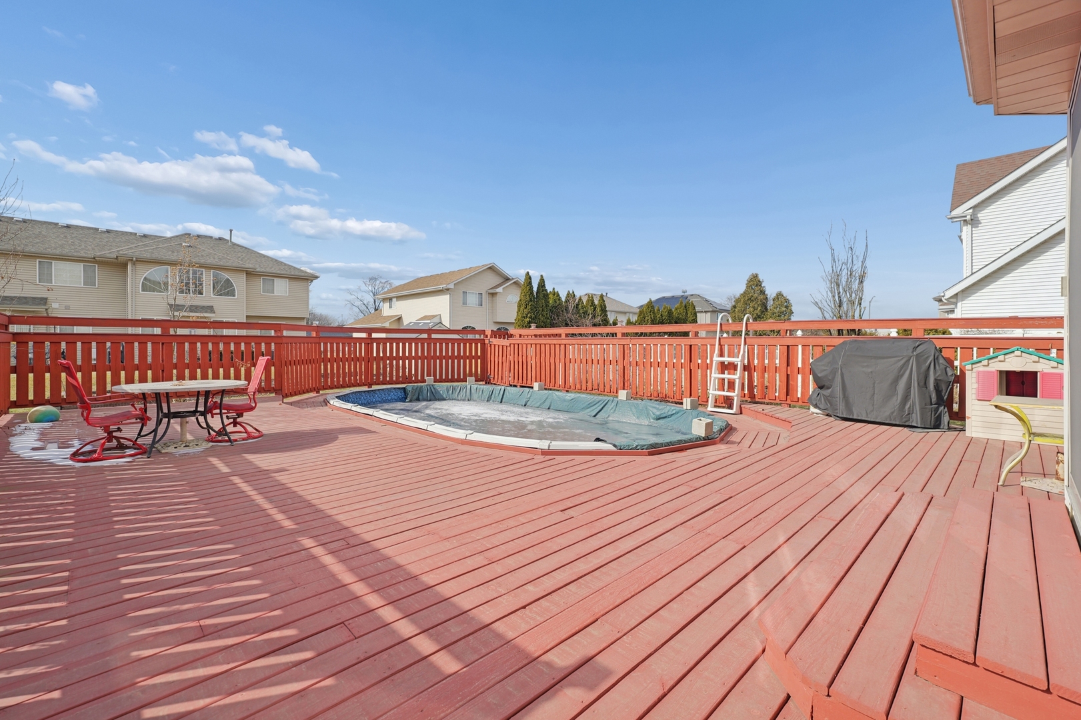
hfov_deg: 100.4
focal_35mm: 15
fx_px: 450
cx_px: 540
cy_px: 360
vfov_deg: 77.3
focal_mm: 15
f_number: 4
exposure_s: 1/640
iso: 100
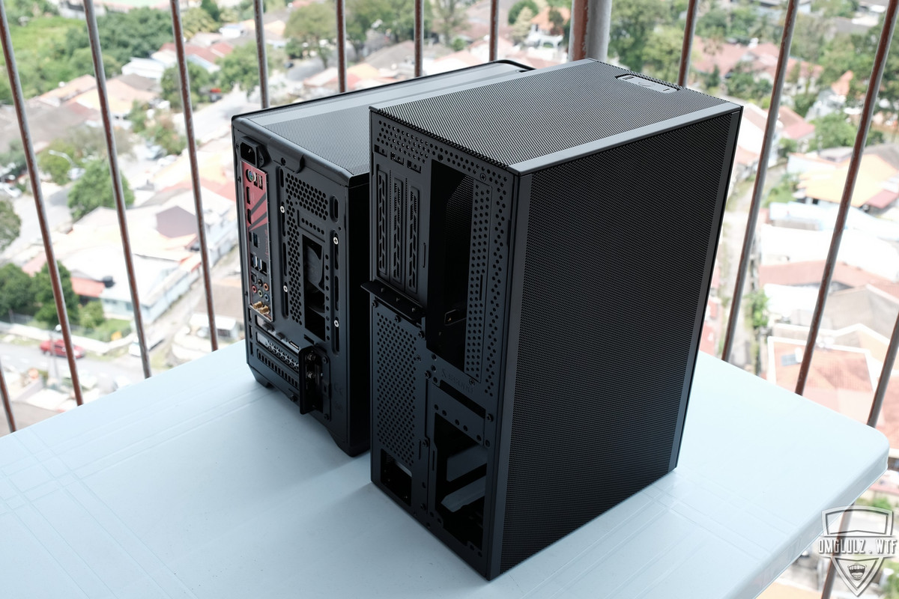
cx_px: 450
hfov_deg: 49.6
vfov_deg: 34.2
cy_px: 300
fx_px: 974
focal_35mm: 39
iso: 250
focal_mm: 25.7
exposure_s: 1/60
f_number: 8
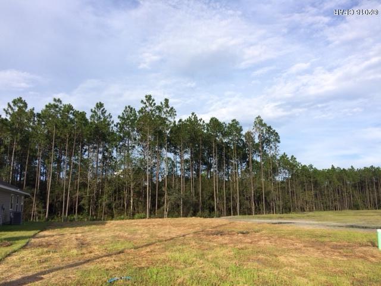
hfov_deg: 61.7
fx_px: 319
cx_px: 190
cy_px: 143
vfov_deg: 48.2
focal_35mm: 29
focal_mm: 4.15
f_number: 2.2
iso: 32
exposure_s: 1/1580
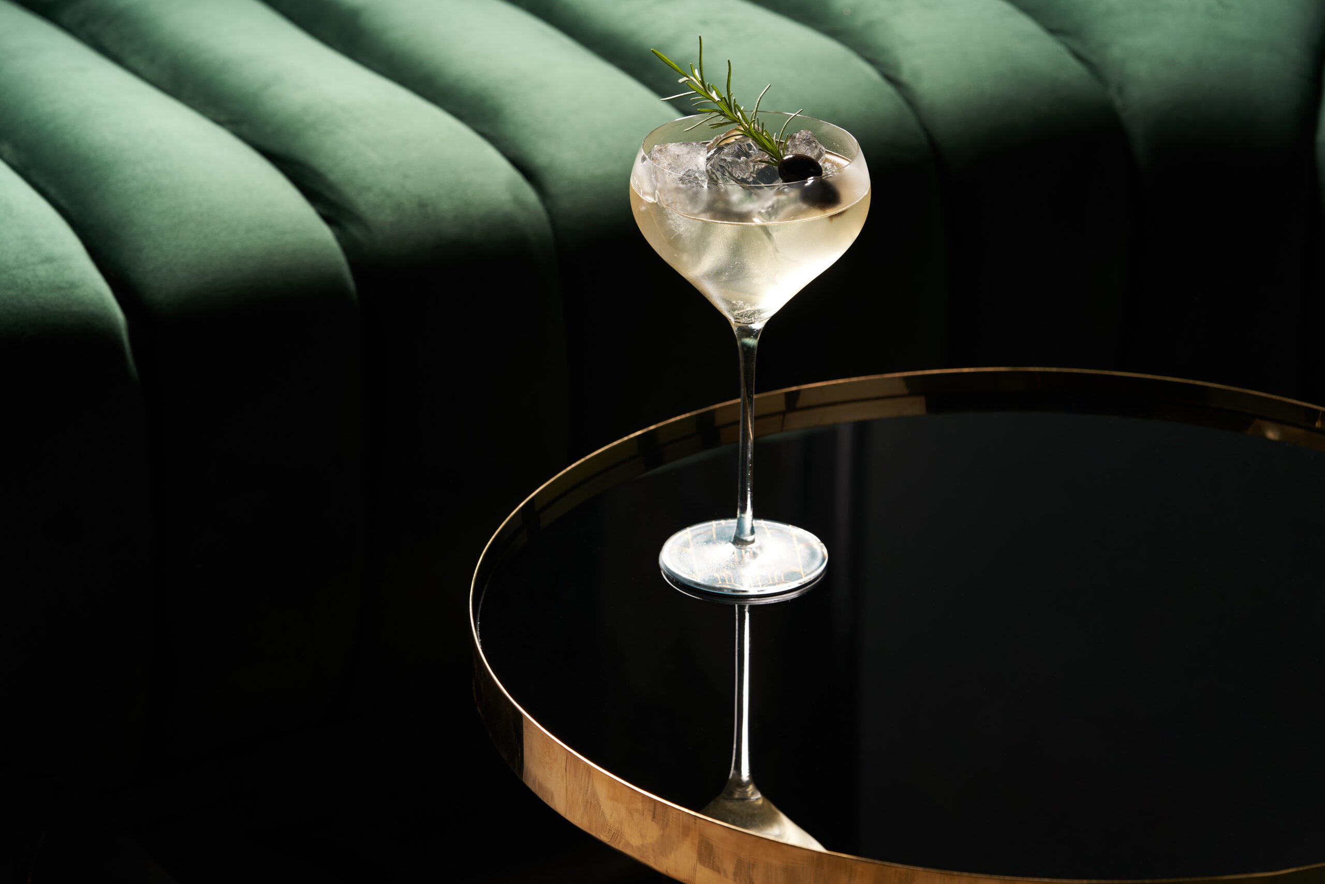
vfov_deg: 12.0
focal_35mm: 114
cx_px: 662
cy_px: 442
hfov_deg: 17.9
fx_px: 4196
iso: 160
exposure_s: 1/200
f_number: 6.3
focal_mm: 114
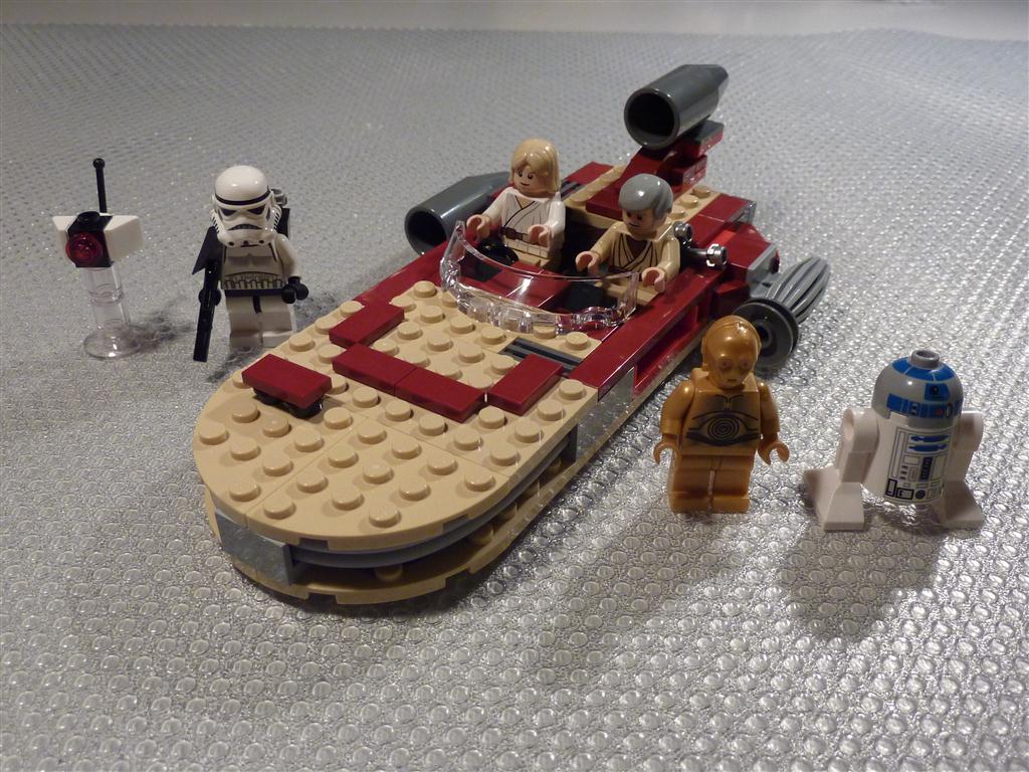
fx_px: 951
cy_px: 386
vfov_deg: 44.2
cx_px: 514
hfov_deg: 56.8
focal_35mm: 32
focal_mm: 5.3
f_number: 3.5
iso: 250
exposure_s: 1/30
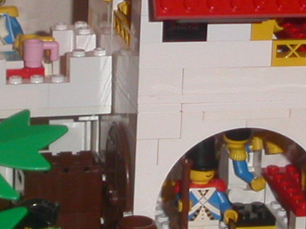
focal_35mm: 170
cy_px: -3
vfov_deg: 8.7
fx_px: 1502
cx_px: 135
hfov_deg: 11.6
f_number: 2.8
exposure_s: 1/30
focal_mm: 7.8
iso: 100
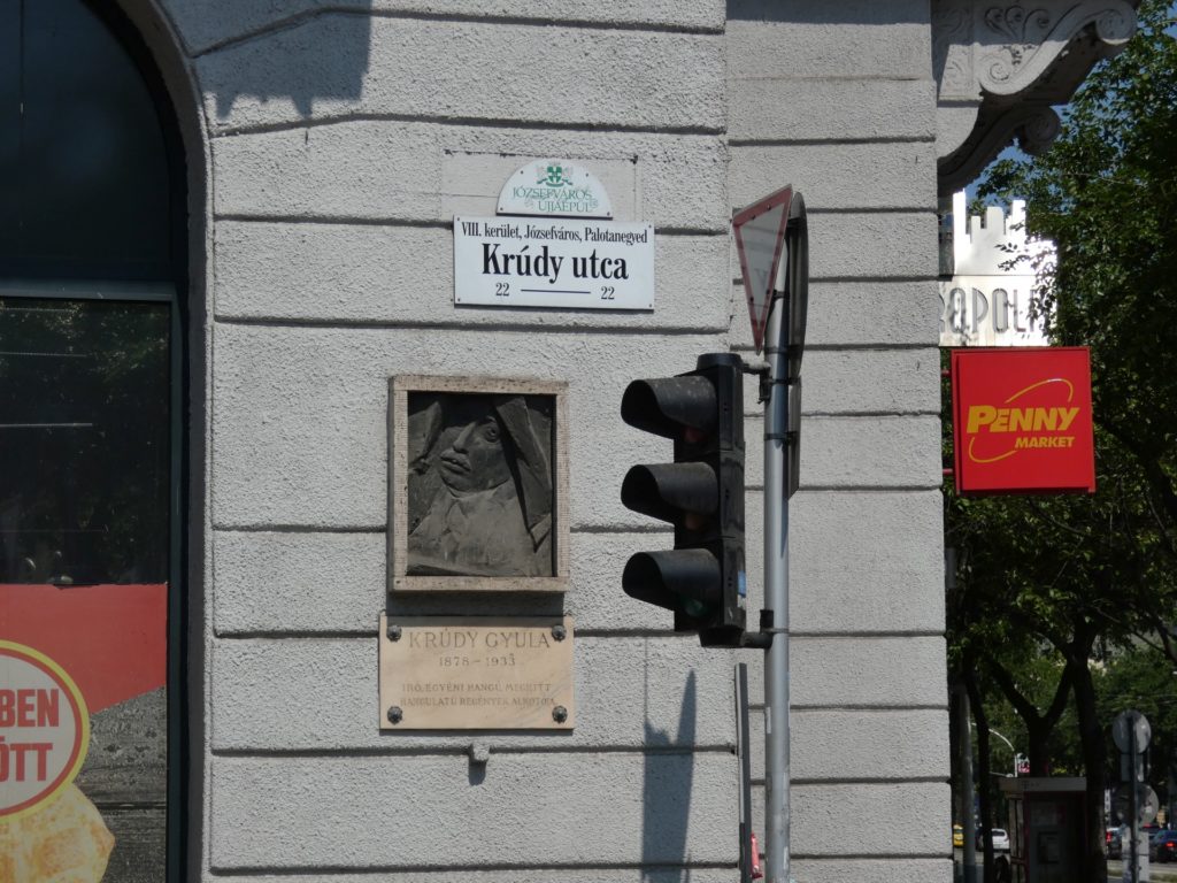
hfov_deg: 21.1
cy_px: 442
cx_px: 588
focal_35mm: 93
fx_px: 3162
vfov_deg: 15.9
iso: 80
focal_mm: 16.6
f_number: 4.7
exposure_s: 1/1300
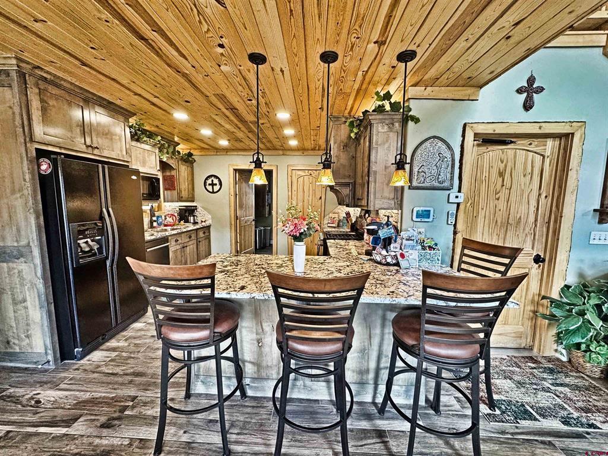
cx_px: 304
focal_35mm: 14
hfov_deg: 102.1
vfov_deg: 85.7
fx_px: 246
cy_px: 228
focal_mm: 2.22
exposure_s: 1/120
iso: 250
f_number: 2.2
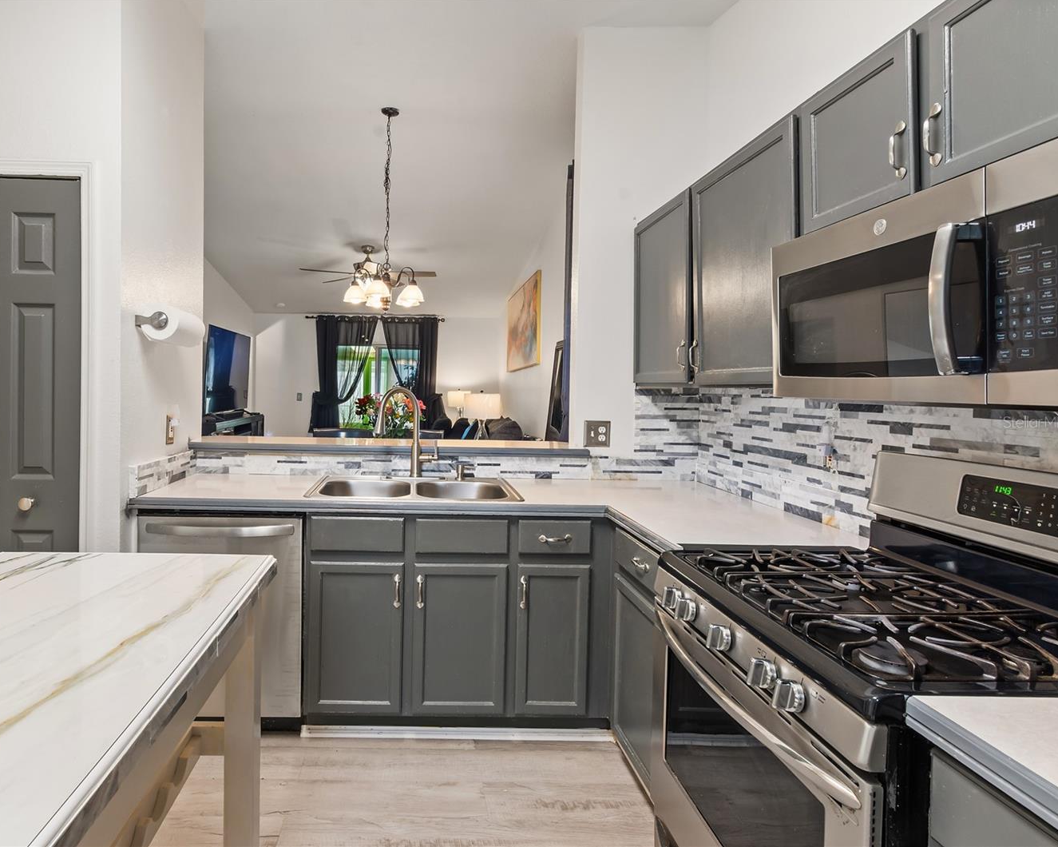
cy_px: 422
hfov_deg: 88.7
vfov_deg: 77.0
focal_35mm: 17
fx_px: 532
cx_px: 435
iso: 400
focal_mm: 10
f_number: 10
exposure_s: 1/1.67
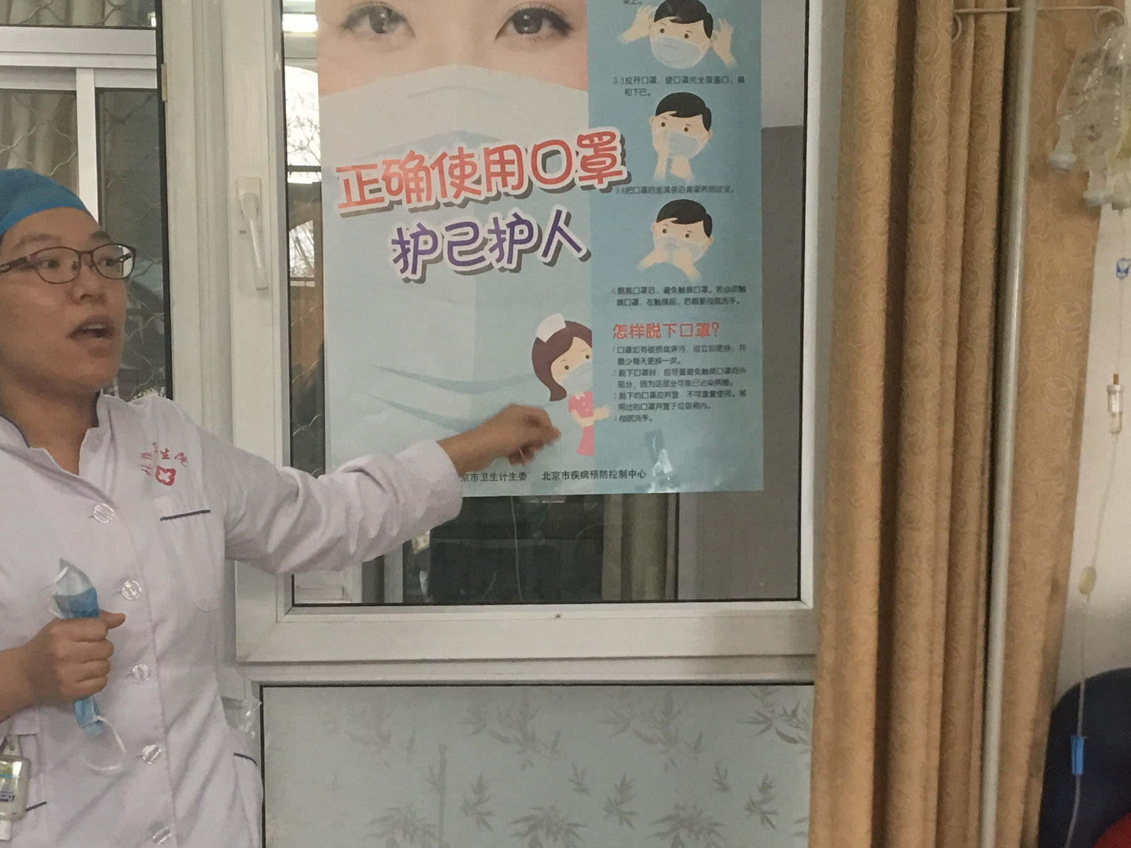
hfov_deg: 29.8
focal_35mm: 65
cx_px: 563
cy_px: 761
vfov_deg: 22.1
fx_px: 2124
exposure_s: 1/33
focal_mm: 4.15
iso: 64
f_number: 2.2
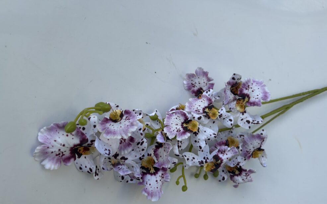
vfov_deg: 44.3
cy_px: 124
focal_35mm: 28
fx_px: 250
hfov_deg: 66.5
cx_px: 166
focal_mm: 5.7
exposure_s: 1/674
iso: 50
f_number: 1.5
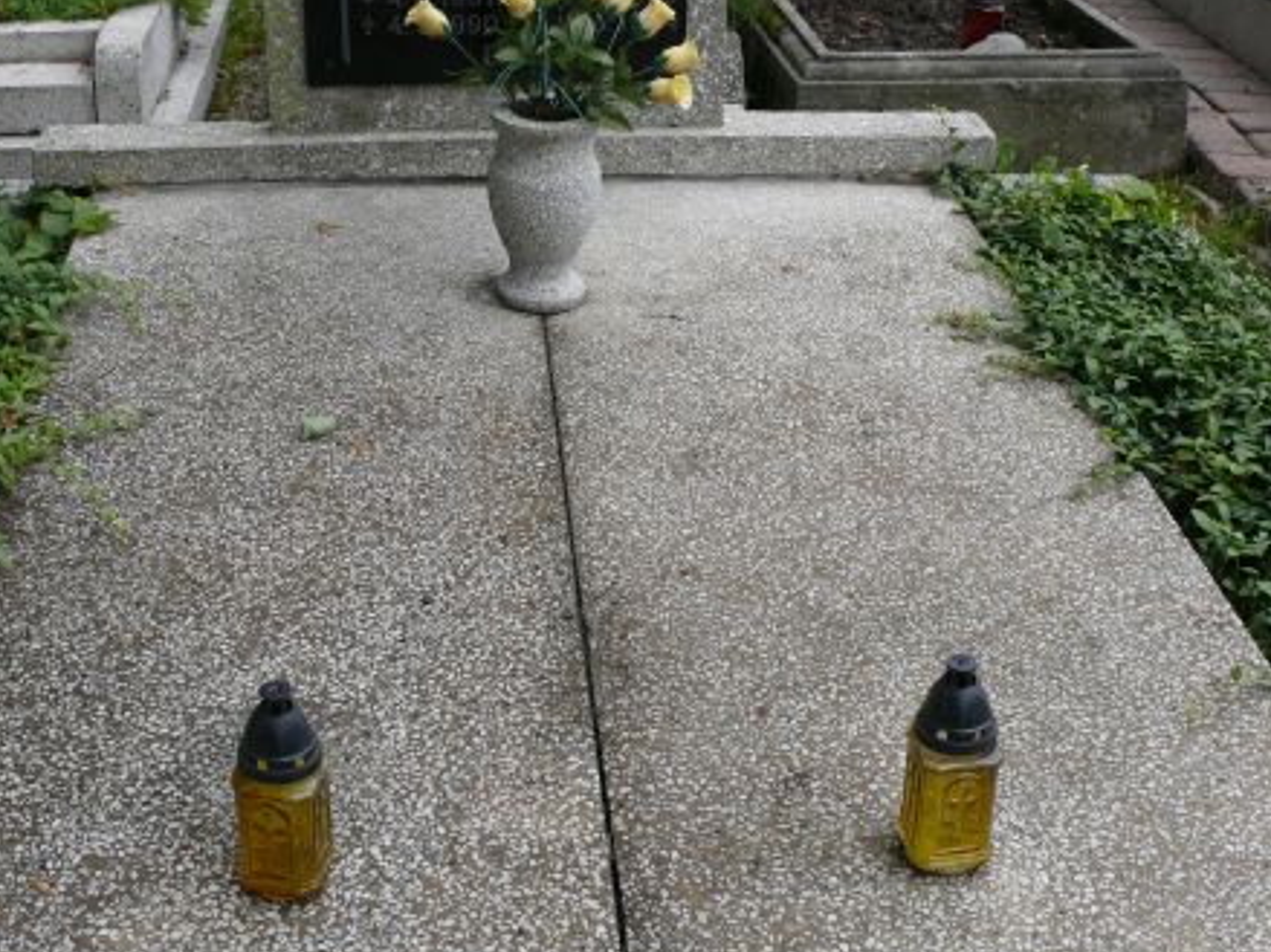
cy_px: 475
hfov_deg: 37.4
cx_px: 536
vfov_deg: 28.5
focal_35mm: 51
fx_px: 1872
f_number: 4
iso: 100
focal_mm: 7.4
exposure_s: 1/100
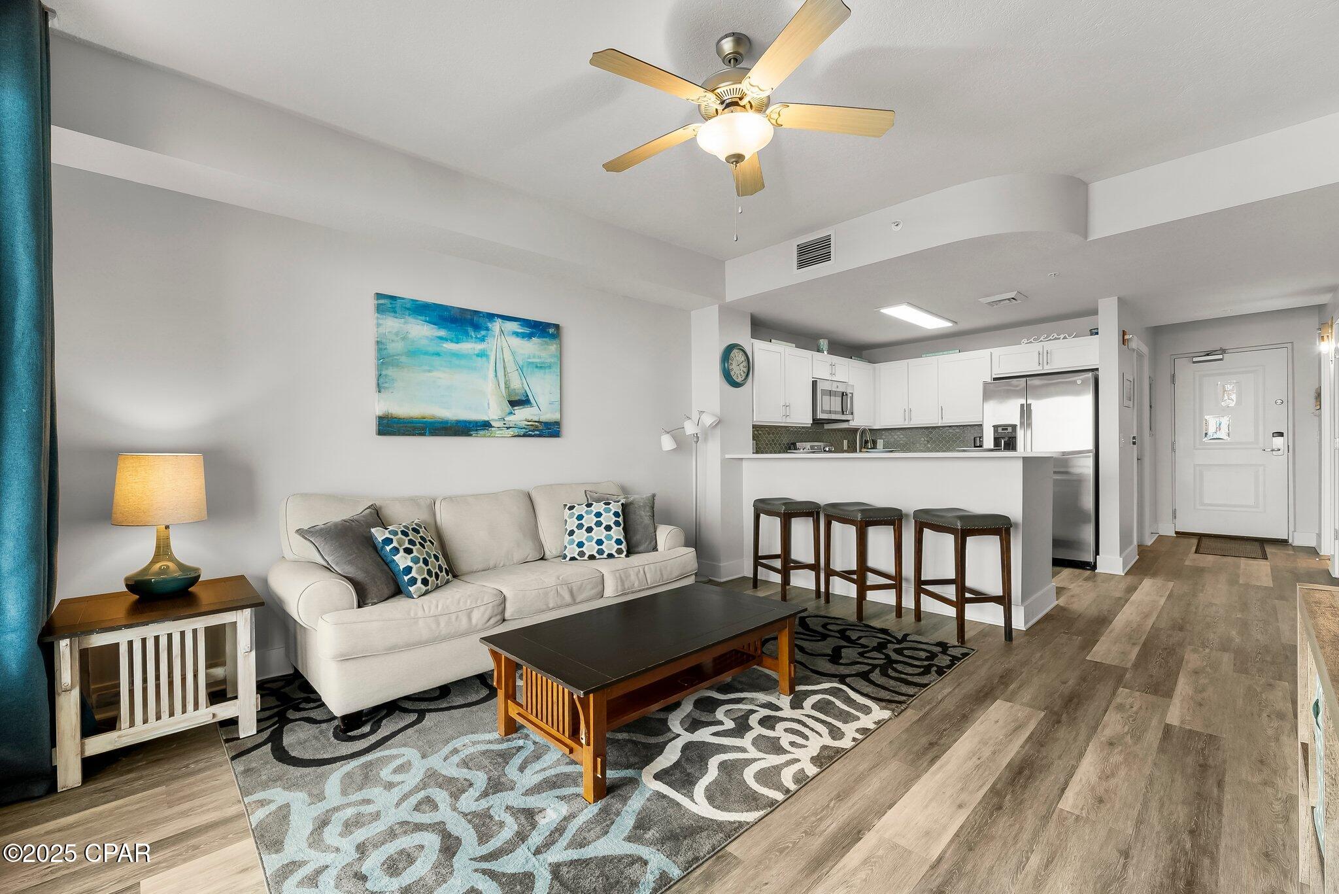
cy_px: 447
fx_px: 521
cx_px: 670
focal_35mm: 14
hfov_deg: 104.2
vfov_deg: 81.3
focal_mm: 14
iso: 400
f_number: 9
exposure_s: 1/5
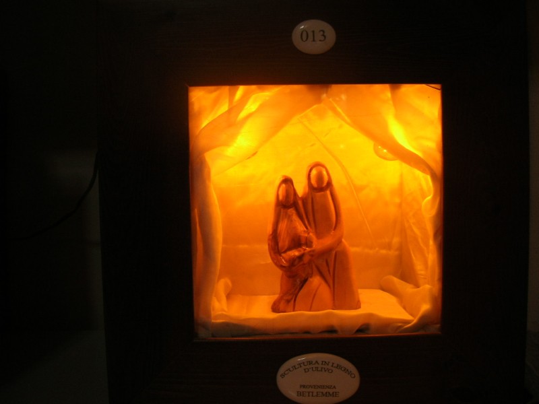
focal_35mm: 34
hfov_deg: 54.0
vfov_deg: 41.8
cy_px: 202
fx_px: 529
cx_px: 270
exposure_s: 1/32.2
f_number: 2.9
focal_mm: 5.7
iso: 50
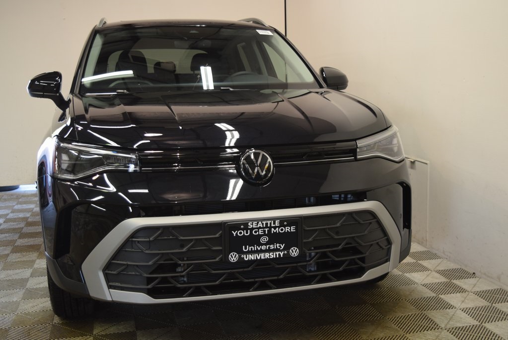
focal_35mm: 44
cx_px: 254
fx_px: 614
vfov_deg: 30.9
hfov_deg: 44.9
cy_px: 170
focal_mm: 29
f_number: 4.2
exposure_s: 1/60
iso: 640
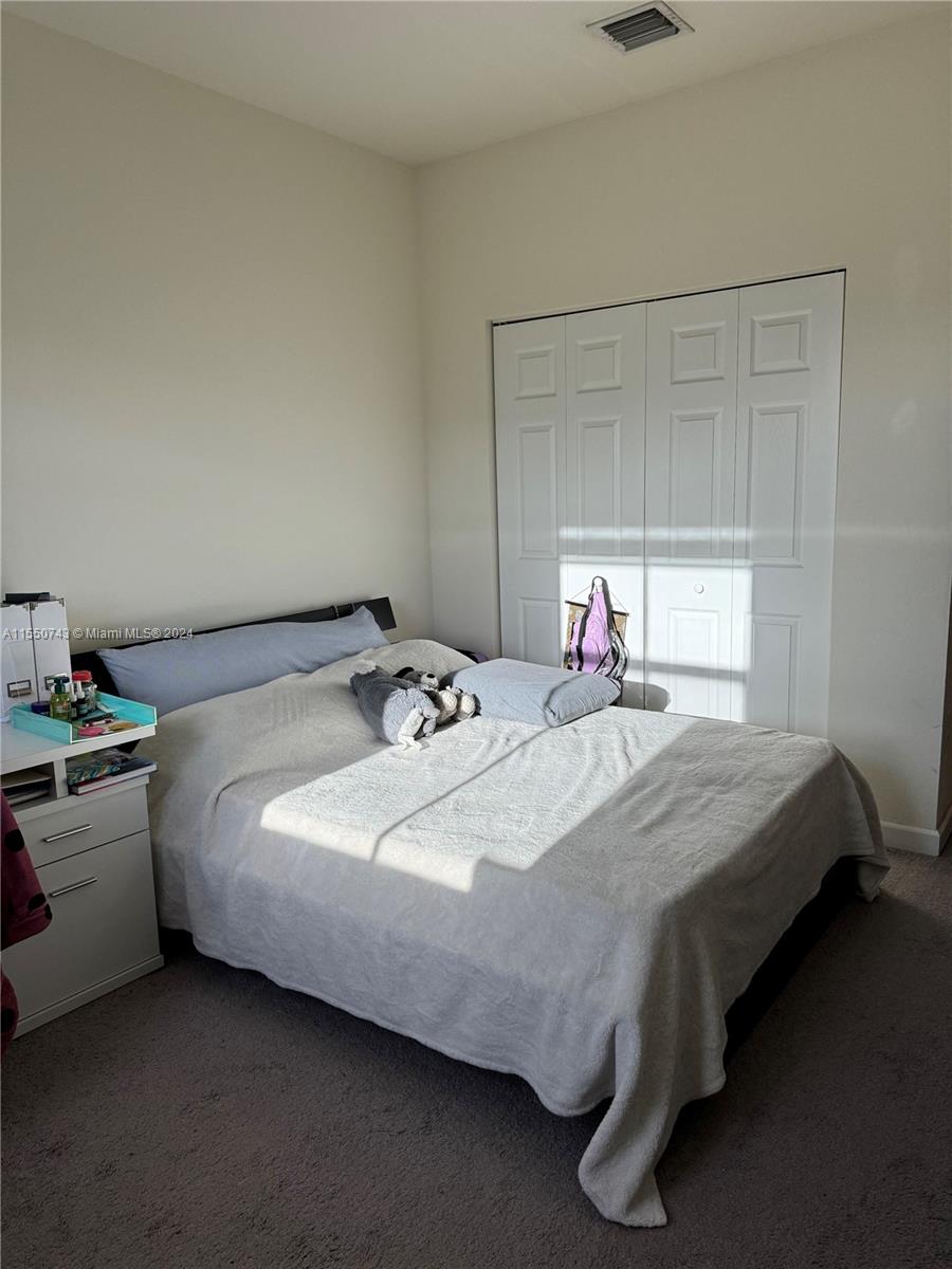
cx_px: 476
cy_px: 634
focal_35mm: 24
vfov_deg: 71.6
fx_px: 880
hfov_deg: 56.8
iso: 160
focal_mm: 6.86
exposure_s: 1/120
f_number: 1.78
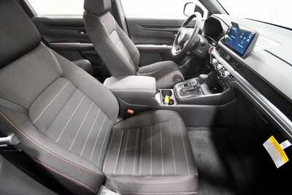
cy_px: 98
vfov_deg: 77.4
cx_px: 146
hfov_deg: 100.4
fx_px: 122
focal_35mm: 15
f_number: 4.5
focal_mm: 10
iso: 5000
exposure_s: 1/60
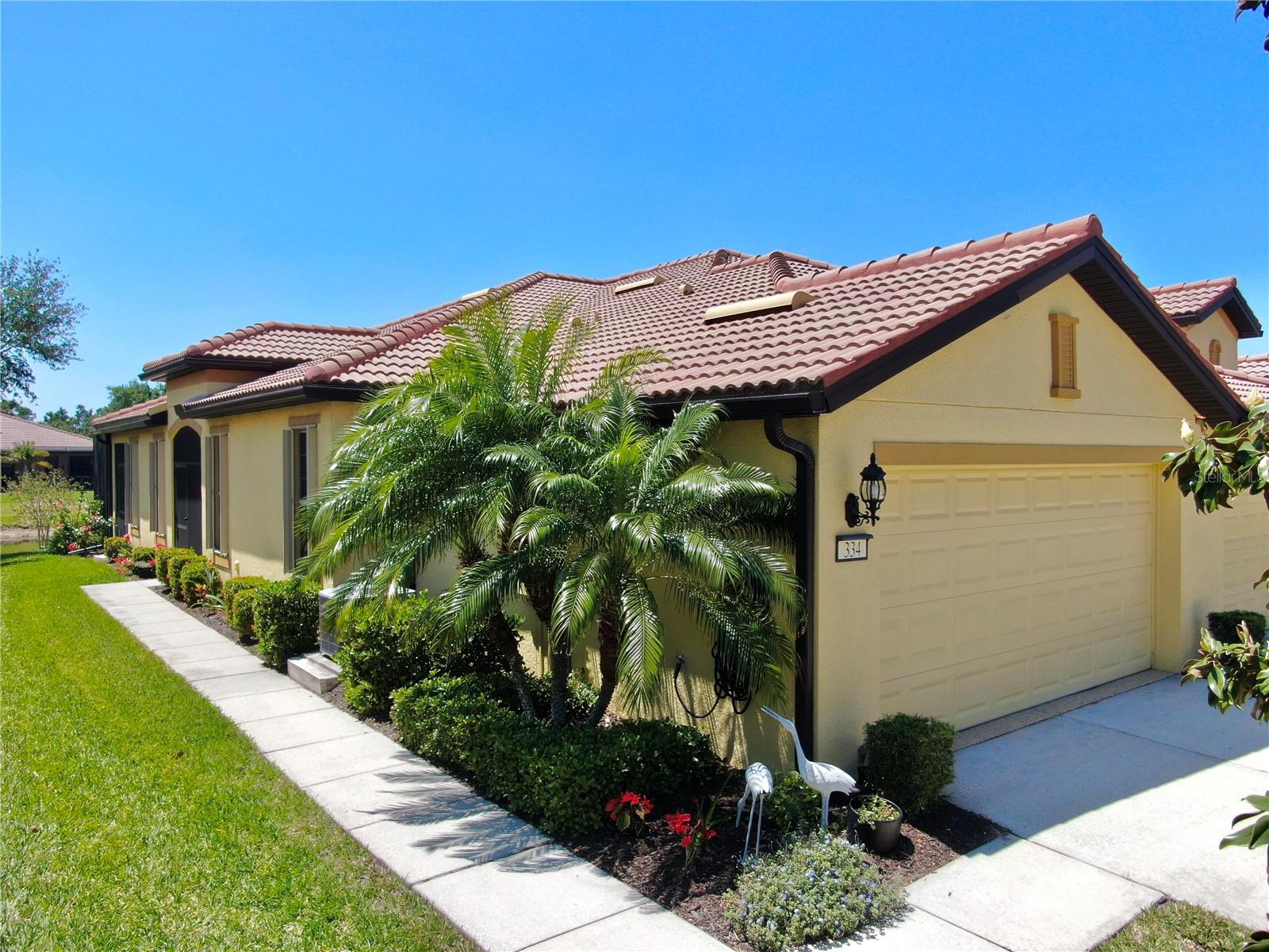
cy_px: 476
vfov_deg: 56.8
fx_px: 880
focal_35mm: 24
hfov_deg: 71.6
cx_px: 634
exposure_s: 1/1000
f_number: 2.8
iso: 110
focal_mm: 4.39
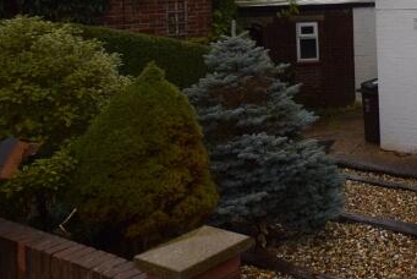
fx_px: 522
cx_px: 560
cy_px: -35
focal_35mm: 45
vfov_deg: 27.2
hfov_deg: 31.7
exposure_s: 1/125
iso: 250
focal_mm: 10
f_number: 5.6
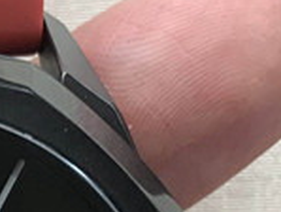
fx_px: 1219
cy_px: 337
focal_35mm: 150
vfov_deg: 9.6
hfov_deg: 12.8
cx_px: -51
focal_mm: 3.99
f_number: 1.8
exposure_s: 1/33
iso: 20
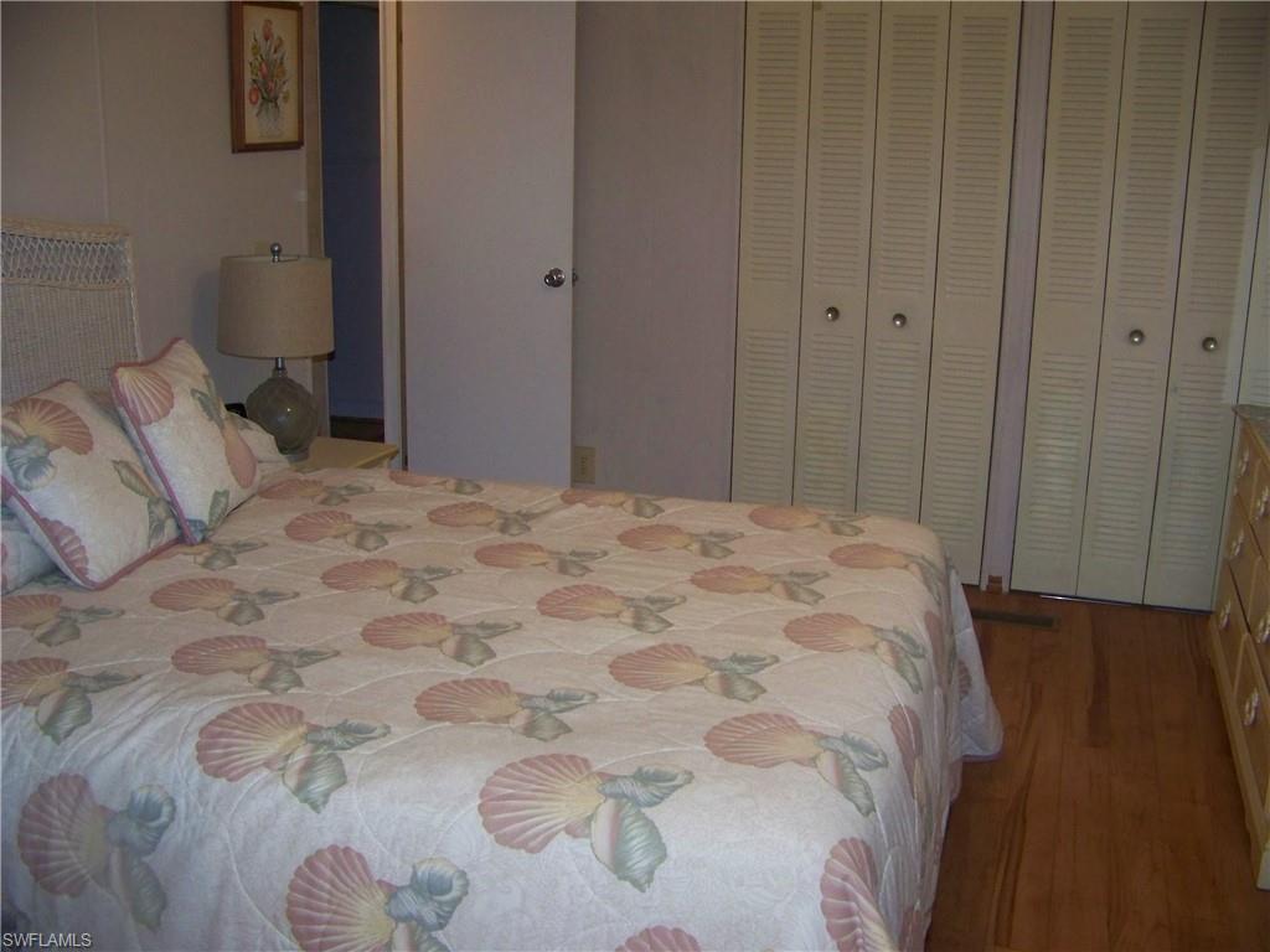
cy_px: 476
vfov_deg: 39.7
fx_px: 1321
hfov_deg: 51.4
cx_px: 635
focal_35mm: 36
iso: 200
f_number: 2.8
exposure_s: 1/30
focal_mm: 5.85
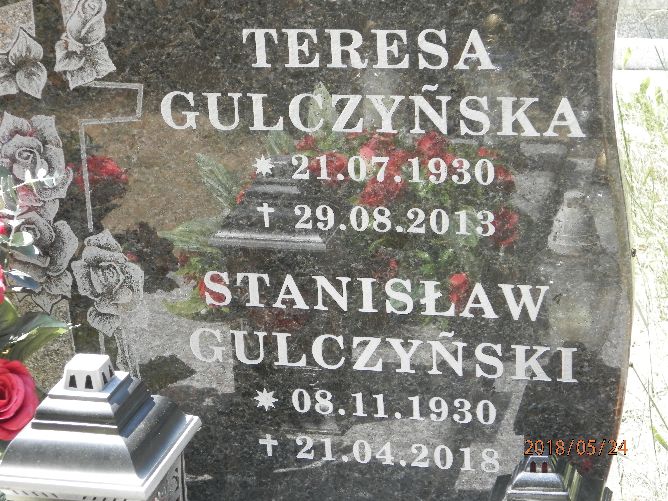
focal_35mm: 82
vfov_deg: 18.0
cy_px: 250
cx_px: 334
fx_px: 1582
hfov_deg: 23.8
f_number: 4.2
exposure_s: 1/125
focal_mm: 14.6
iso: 200
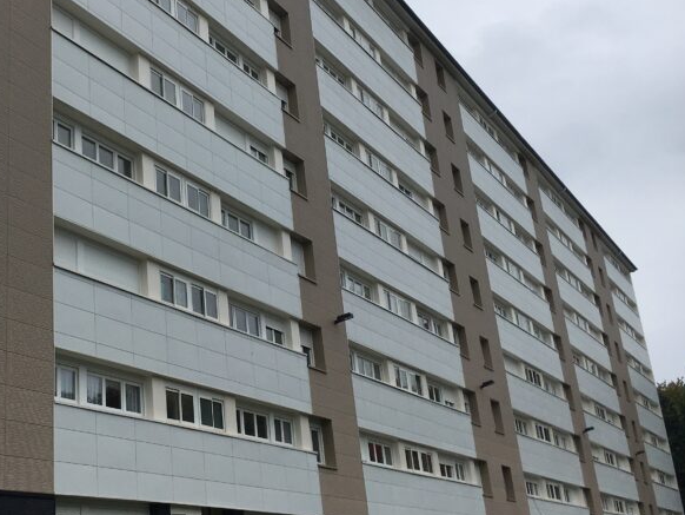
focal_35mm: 51
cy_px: 180
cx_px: 137
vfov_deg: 28.4
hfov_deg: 36.2
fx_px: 1010
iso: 25
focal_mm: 4.15
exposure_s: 1/1221
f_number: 2.2
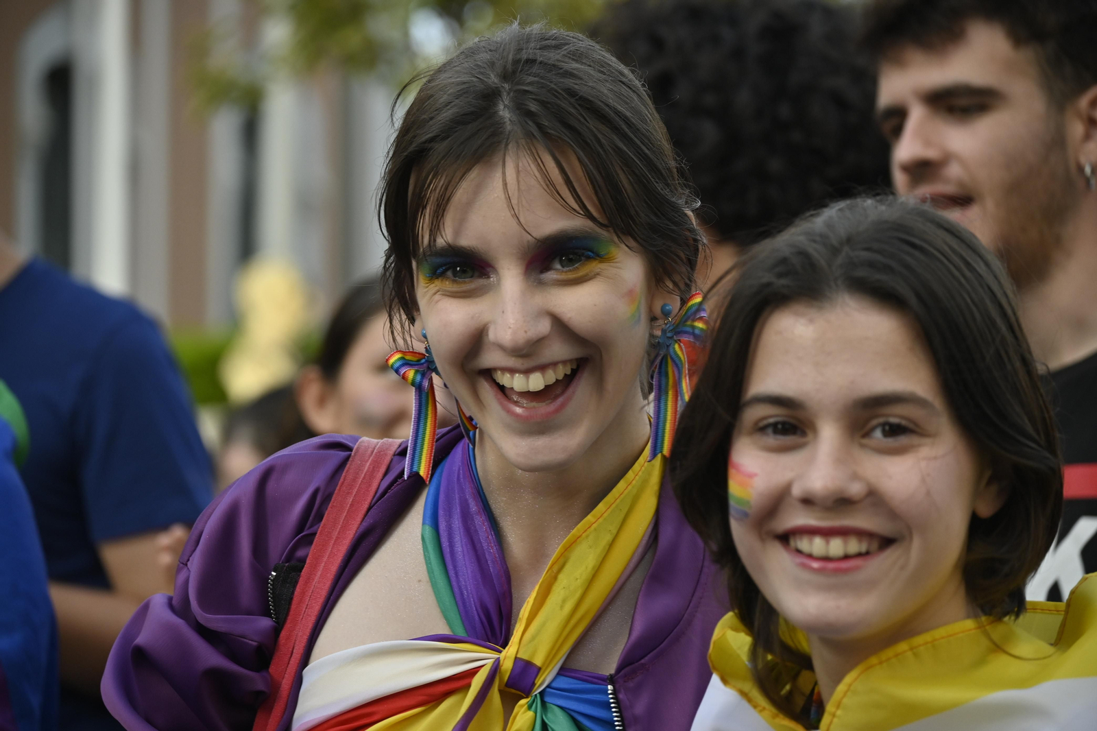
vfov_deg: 7.0
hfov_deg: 10.6
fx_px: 5940
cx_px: 548
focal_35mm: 195
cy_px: 366
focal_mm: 130
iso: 320
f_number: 5.6
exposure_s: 1/320
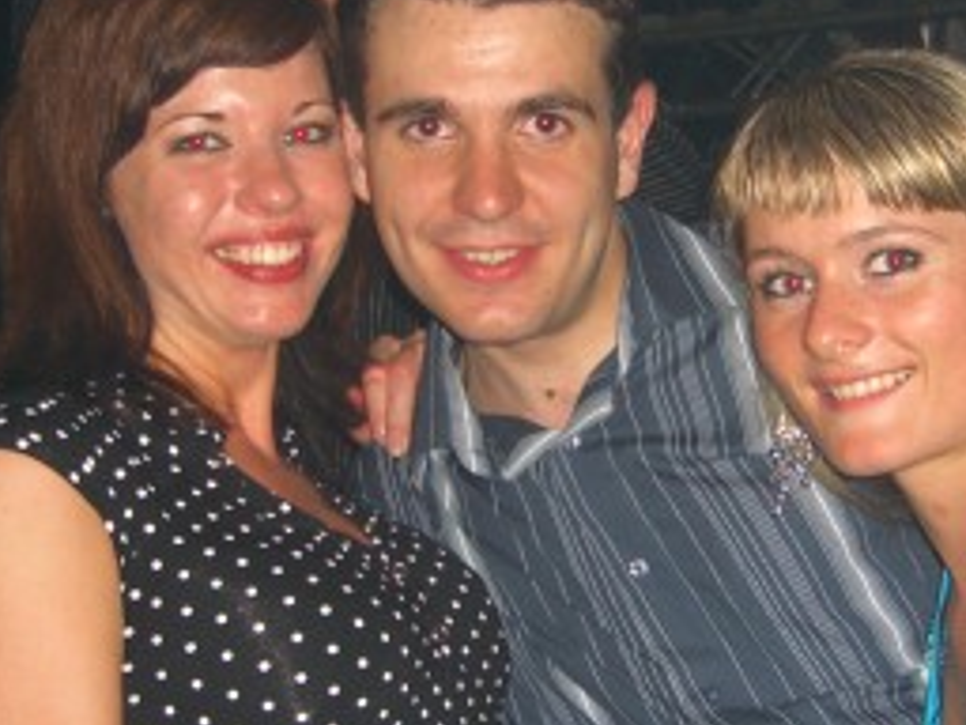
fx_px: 2484
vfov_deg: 16.6
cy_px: 434
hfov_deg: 21.9
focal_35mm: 89
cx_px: 626
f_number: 2.8
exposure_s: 1/60
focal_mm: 7.9
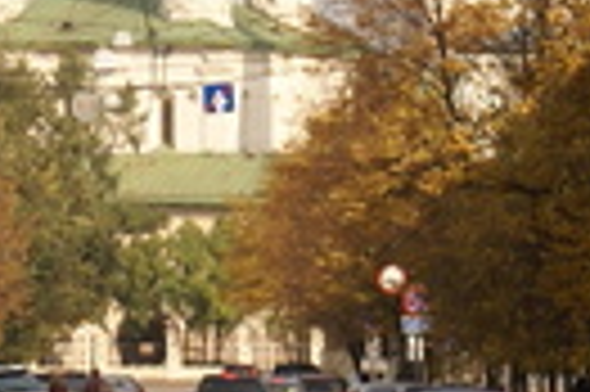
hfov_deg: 3.2
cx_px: 221
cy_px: -18
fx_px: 10573
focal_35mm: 646
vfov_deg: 2.1
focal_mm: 55
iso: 100
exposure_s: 1/250
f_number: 8
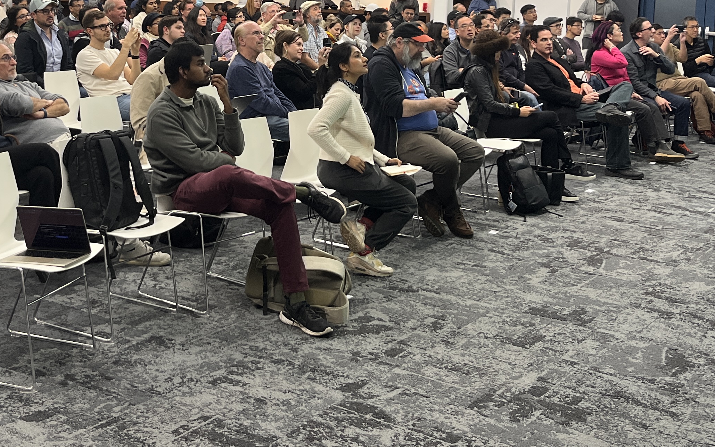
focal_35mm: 54
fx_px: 1052
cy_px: 23
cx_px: 232
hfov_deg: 37.1
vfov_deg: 23.2
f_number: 1.6
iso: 125
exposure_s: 1/120
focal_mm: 5.1
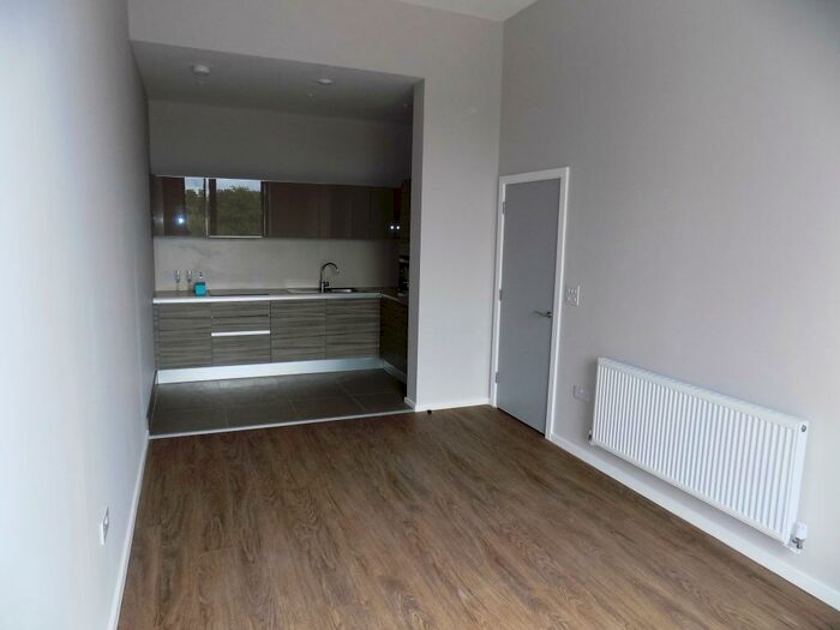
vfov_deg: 58.9
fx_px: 558
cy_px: 315
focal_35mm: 23
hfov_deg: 73.9
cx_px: 420
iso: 80
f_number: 3.1
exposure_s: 1/50
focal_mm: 4
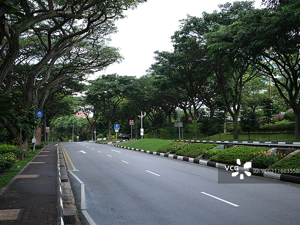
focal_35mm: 40
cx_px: 139
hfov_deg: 46.8
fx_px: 347
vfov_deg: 36.0
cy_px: 114
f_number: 2.8
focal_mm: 23
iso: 160
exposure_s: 1/280
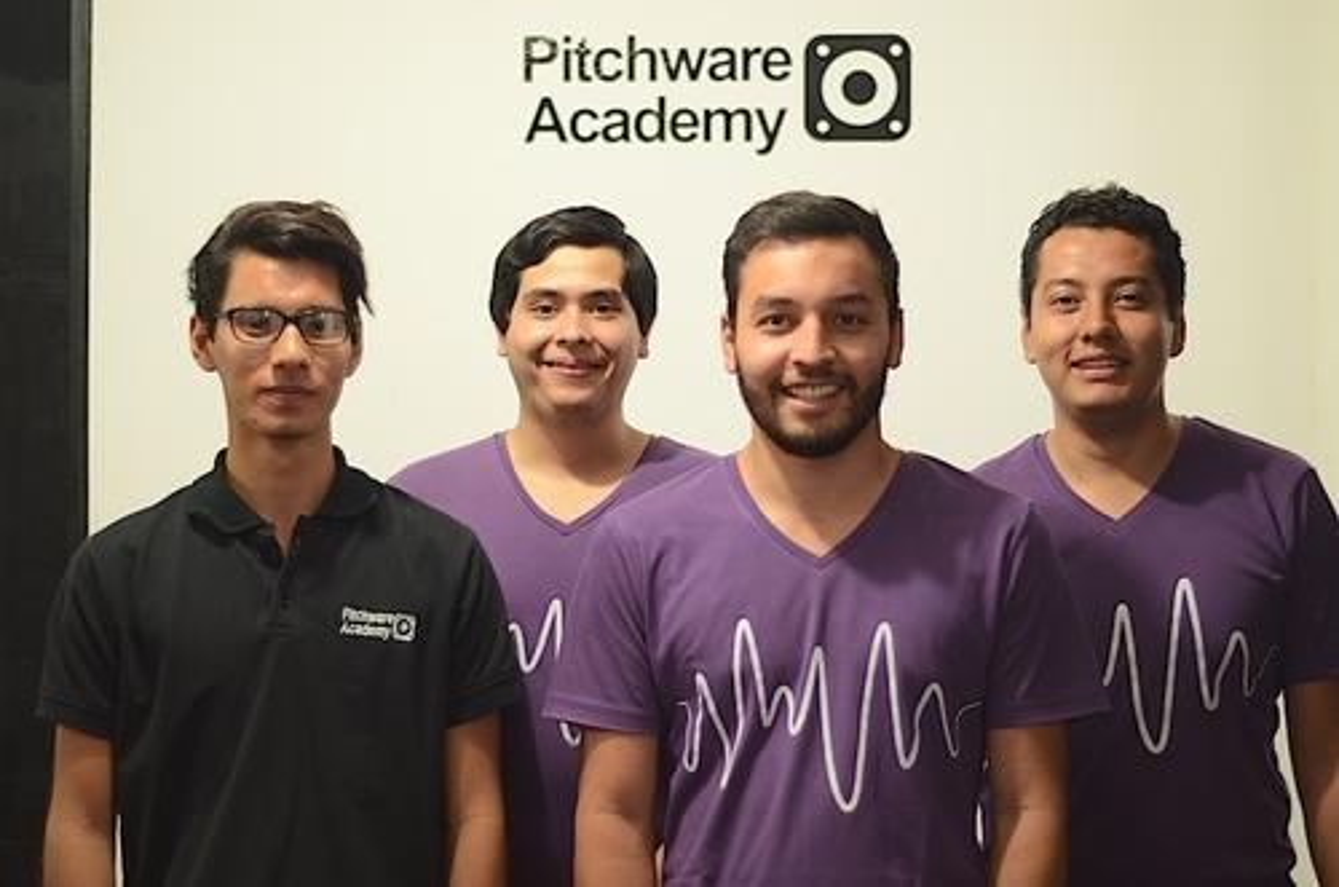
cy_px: 444
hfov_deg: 27.0
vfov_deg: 18.1
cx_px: 670
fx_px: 2783
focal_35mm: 75
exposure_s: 1/25
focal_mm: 50
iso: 160
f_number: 1.8
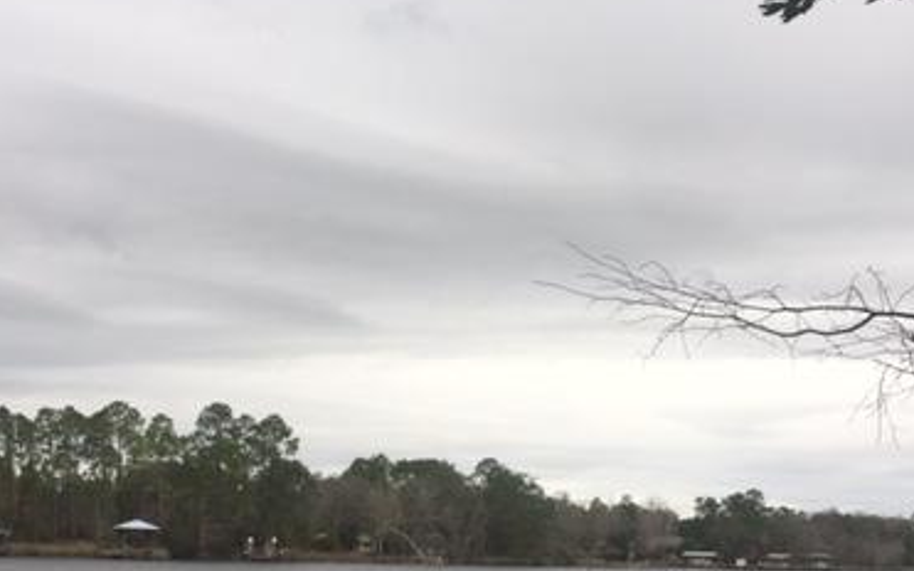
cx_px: 488
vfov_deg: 23.7
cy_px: 517
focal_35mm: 53
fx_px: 1320
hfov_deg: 38.2
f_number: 2.2
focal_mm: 4.15
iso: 32
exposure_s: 1/231
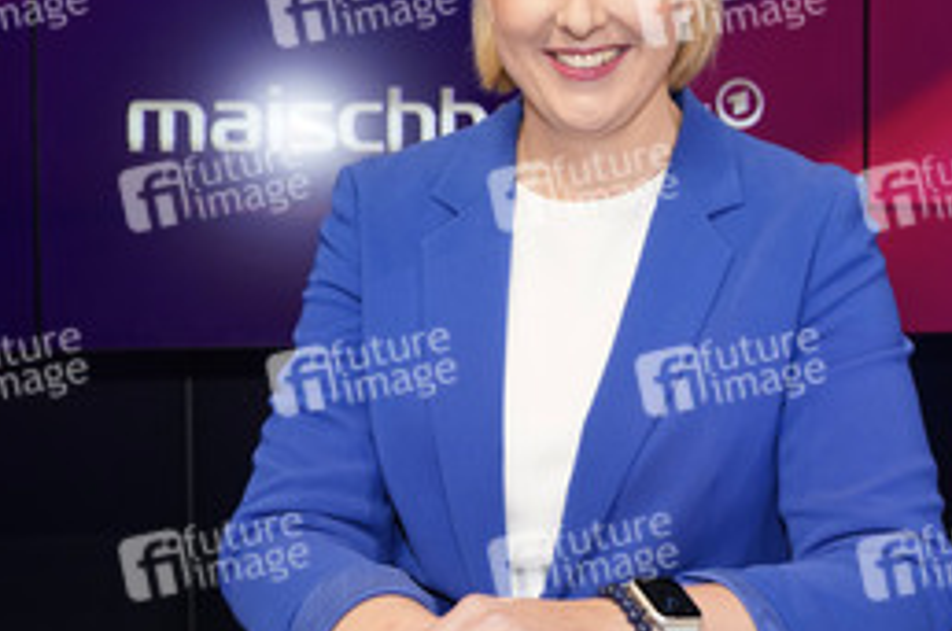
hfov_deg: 31.7
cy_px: 280
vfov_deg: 21.5
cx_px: 633
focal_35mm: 63
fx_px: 1663
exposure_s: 1/160
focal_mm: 36
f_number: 5
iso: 2000
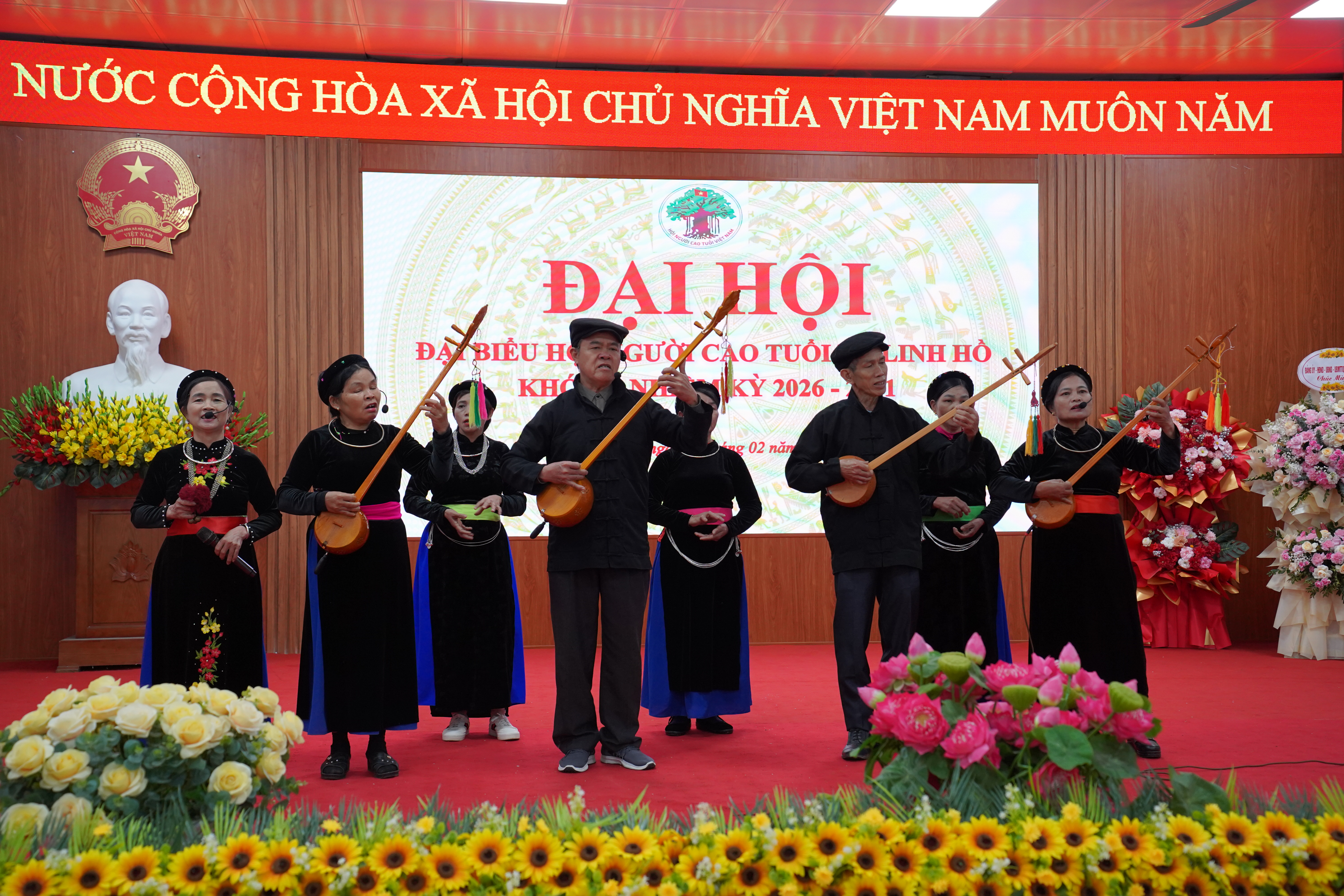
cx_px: 672
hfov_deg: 44.5
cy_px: 448
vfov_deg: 30.5
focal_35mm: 44
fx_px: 1643
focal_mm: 44
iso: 2000
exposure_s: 1/160
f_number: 4
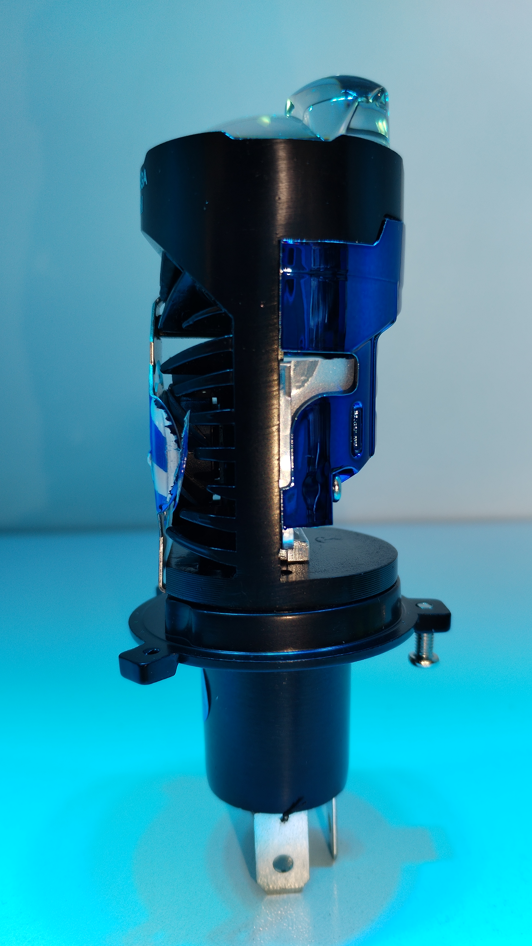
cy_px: 474
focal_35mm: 29
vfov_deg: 66.1
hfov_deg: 40.2
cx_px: 280
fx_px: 727
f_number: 1.8
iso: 108
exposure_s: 1/100
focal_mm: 4.75
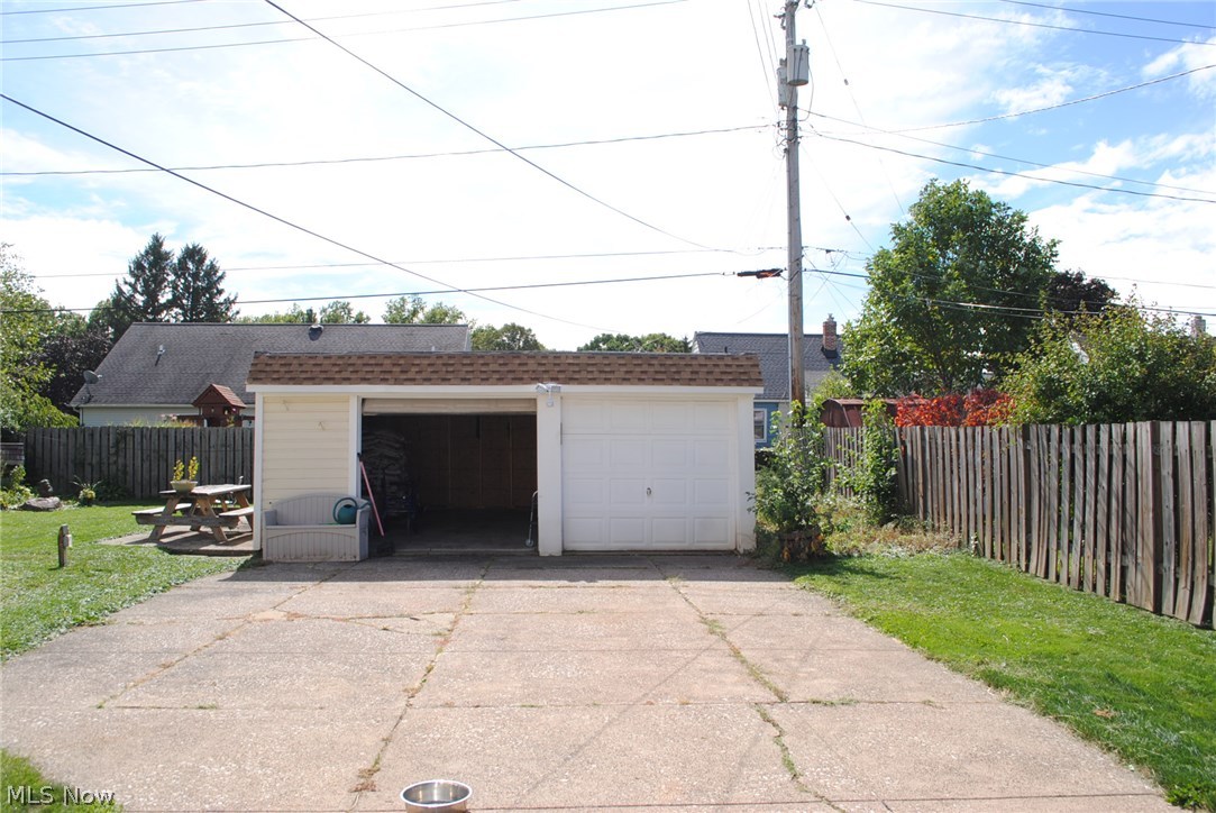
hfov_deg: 67.3
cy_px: 406
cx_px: 608
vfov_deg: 48.0
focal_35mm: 27
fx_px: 913
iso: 100
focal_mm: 18
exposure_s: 1/200
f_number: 9
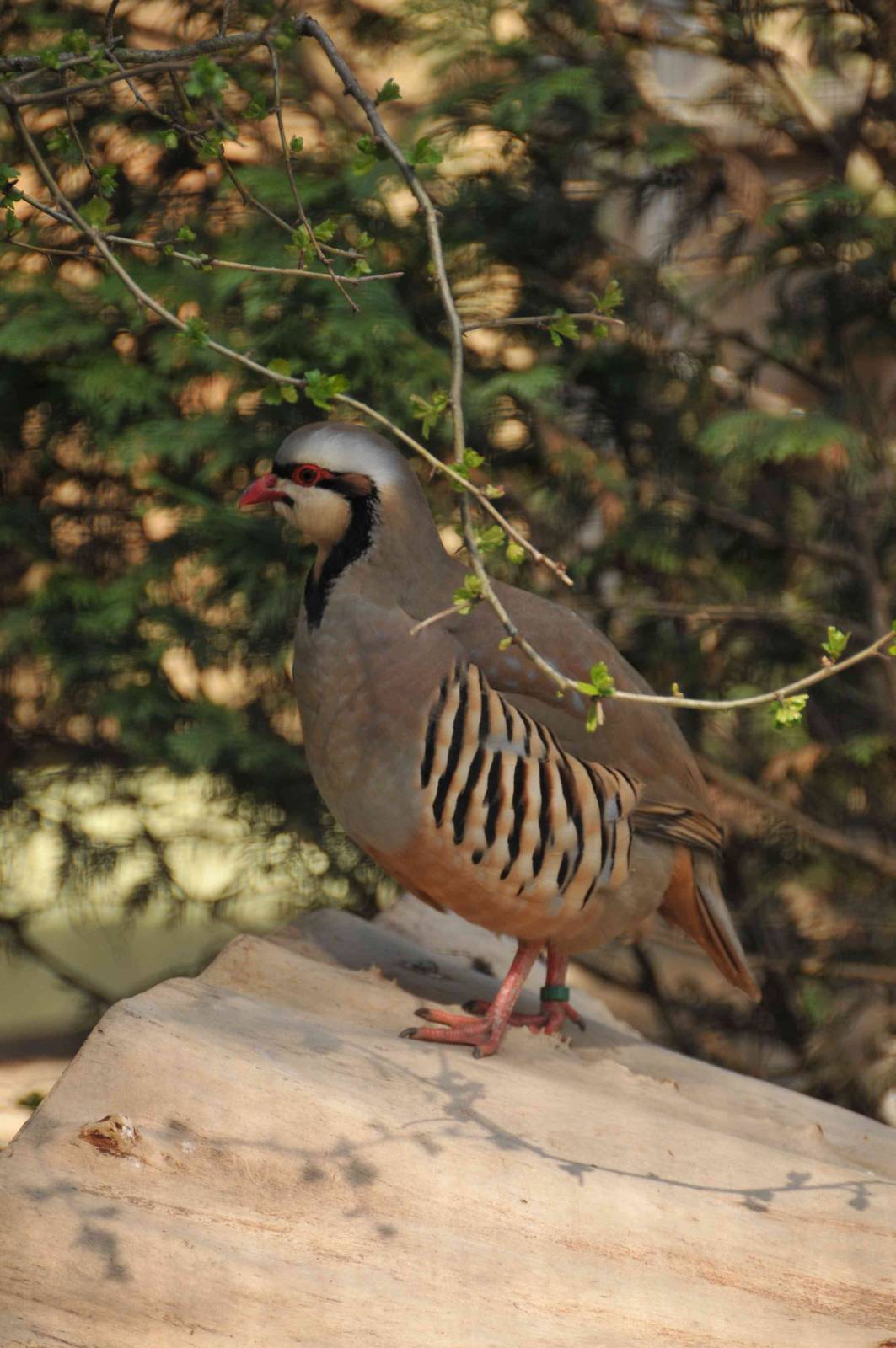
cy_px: 674
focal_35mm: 300
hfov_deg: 4.6
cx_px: 448
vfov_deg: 6.9
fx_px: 11226
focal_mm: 200
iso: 200
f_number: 5.6
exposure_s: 1/250
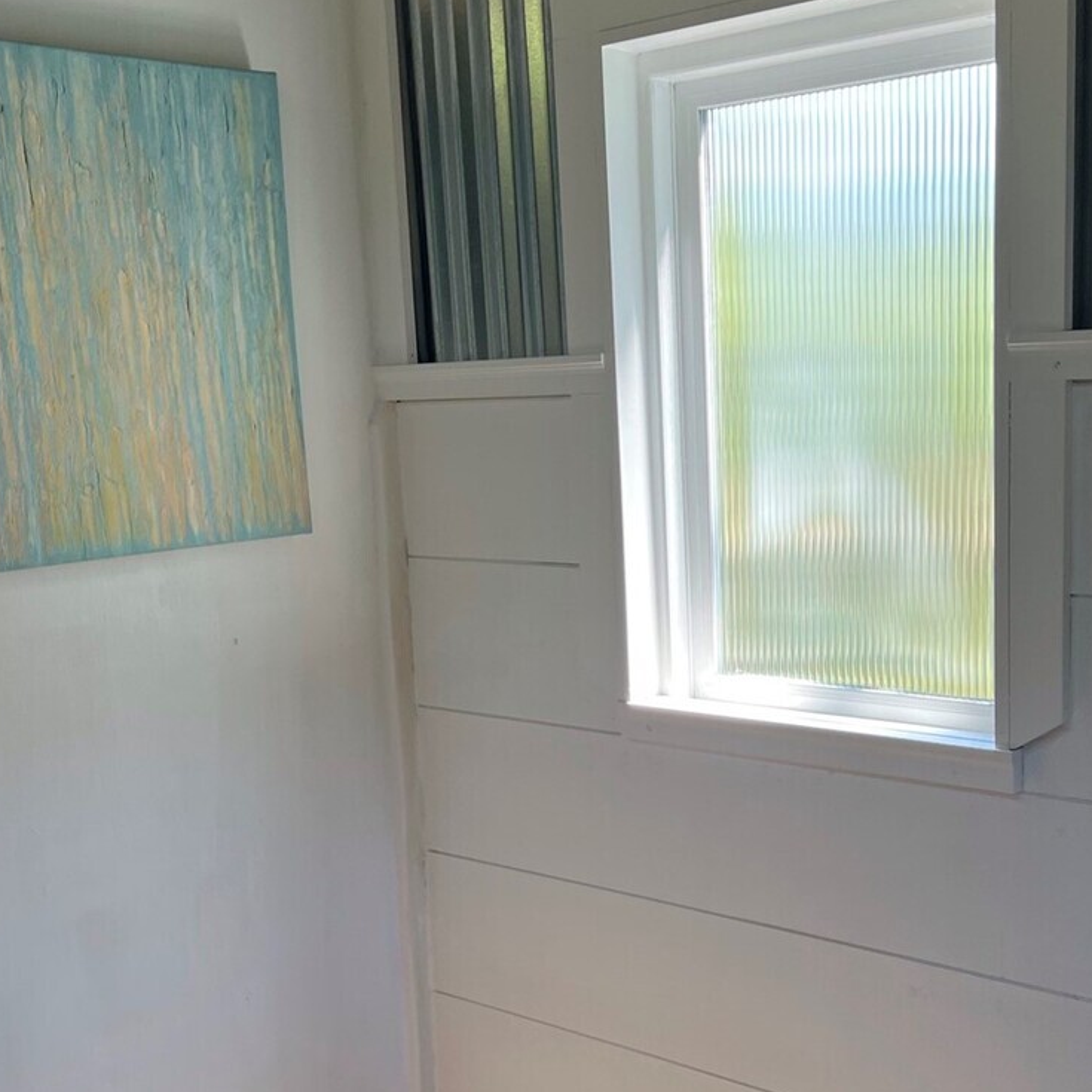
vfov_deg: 37.4
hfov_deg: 37.2
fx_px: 1606
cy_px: 658
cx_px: 712
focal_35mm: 45
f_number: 1.5
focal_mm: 5.7
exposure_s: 1/171
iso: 40
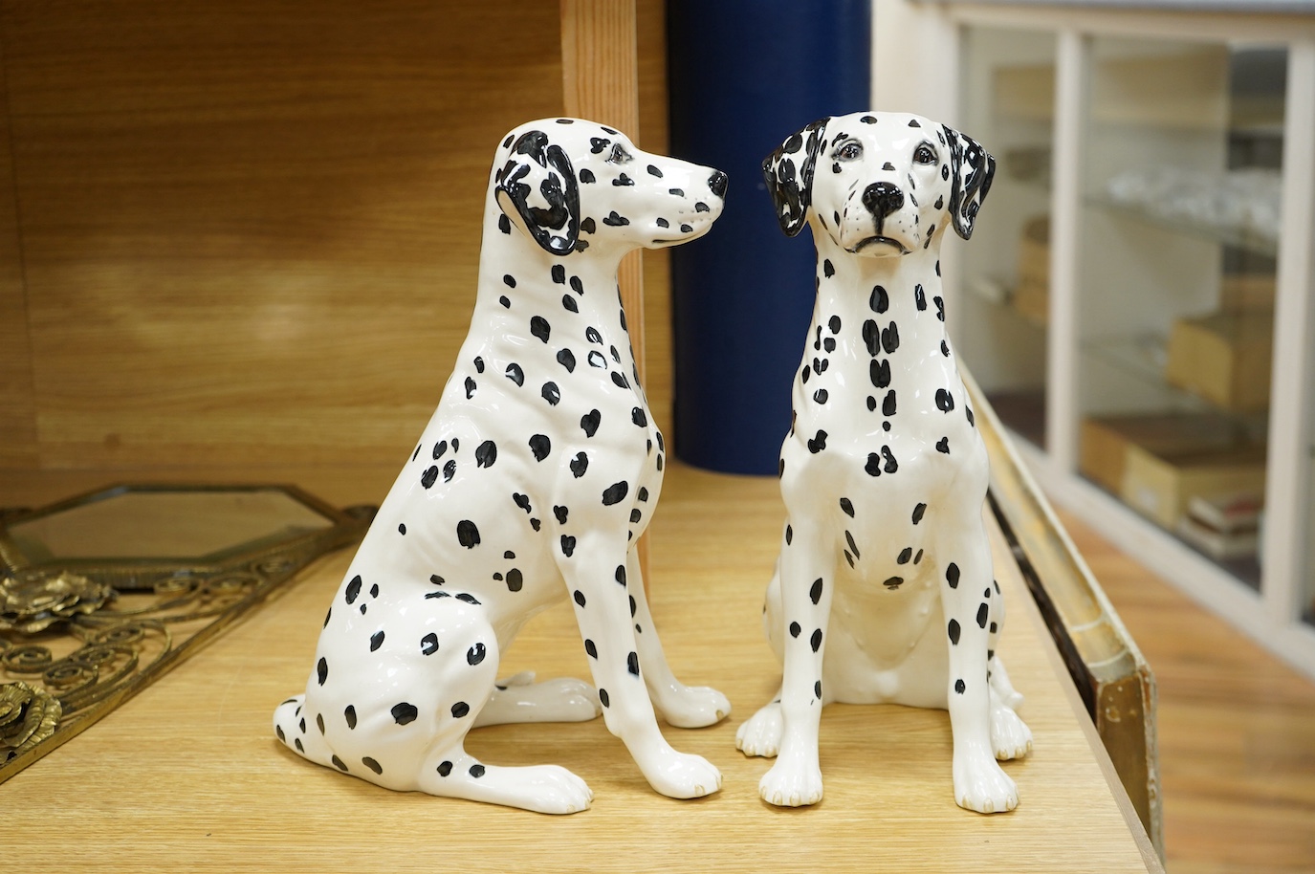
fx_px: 1788
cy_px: 437
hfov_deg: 40.4
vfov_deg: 27.5
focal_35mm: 49
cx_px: 658
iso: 1600
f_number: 4.5
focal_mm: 49
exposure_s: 1/160
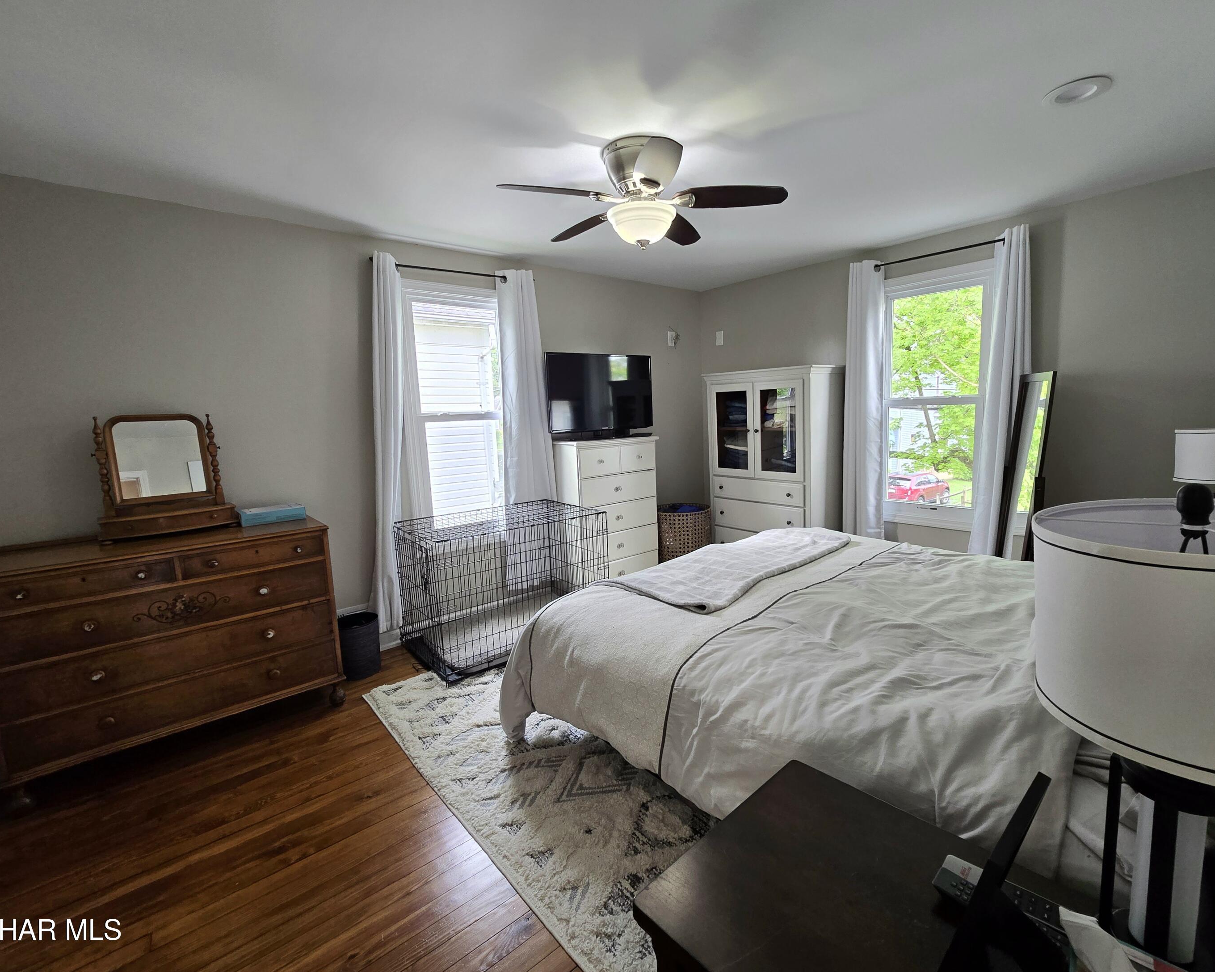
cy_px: 473
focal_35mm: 14
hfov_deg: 100.6
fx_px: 503
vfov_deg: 88.0
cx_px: 647
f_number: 2.2
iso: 125
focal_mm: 2.2
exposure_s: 1/60.2
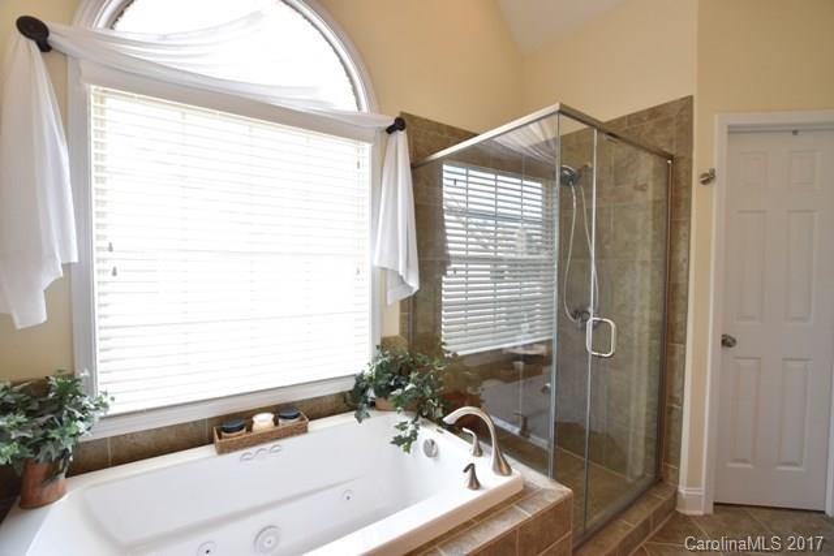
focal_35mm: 15
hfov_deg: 100.4
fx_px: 348
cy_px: 278
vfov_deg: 77.4
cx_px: 417
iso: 500
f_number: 5
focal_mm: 10
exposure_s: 1/60
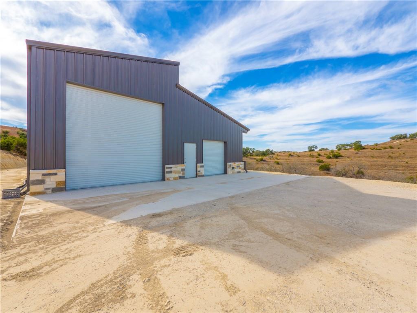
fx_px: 169
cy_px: 156
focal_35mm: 14
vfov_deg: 85.7
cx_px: 208
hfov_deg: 102.1
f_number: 10
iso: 200
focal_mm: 7
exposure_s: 1/250
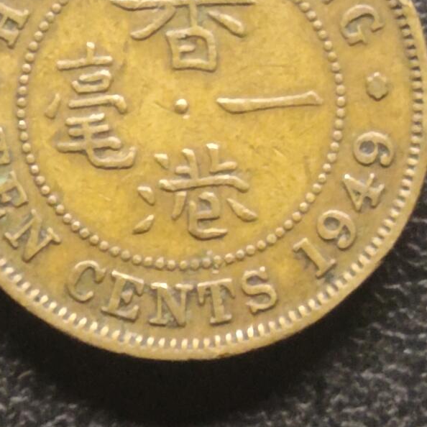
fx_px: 1870
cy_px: 68
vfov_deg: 12.9
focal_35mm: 134
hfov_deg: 13.0
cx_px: 205
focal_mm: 3.42
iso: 1250
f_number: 2.2
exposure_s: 1/20
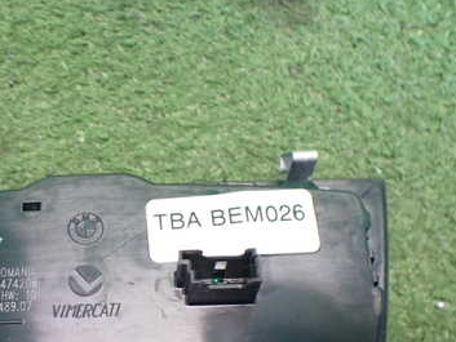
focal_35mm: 51
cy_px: 283
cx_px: 119
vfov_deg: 27.9
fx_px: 672
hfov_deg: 36.7
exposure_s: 1/50
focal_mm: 5.4
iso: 800
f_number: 2.3
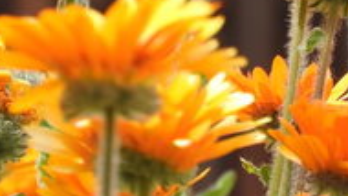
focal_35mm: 1720
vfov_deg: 0.7
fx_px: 15876
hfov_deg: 1.3
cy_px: -50
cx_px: 200
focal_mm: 107.5
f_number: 5.6
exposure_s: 1/250
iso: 110
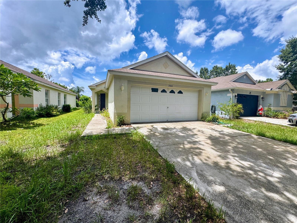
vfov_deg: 85.7
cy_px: 112
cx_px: 148
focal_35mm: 14
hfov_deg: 102.1
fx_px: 120
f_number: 2.2
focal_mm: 2.22
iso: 40
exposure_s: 1/1672
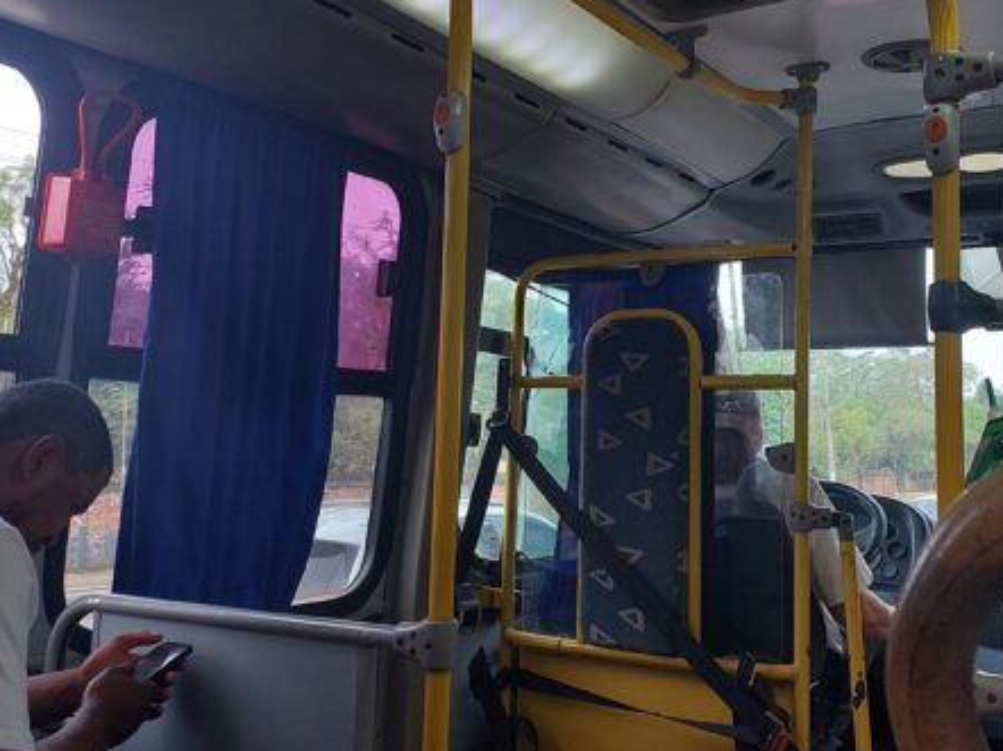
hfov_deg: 46.8
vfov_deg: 35.9
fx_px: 1158
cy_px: 324
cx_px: 540
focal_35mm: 40
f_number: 1.8
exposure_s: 1/60
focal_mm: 5.06
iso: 64
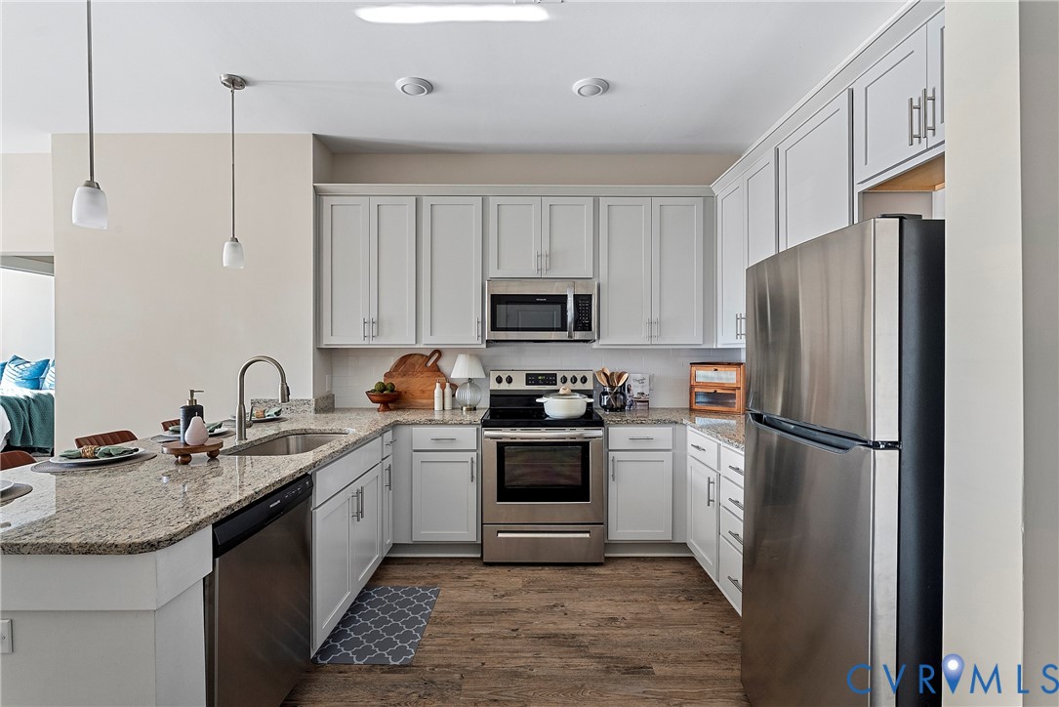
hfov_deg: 93.3
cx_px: 530
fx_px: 500
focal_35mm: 17
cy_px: 354
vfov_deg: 70.5
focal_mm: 17
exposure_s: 1/4
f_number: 8
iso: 800
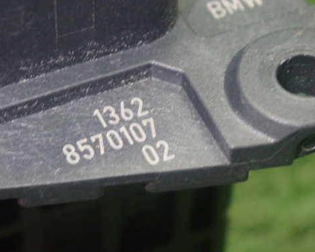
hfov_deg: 15.6
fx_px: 1147
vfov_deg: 12.5
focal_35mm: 123
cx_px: 148
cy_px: 122
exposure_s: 1/30
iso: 800
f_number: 4.9
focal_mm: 18
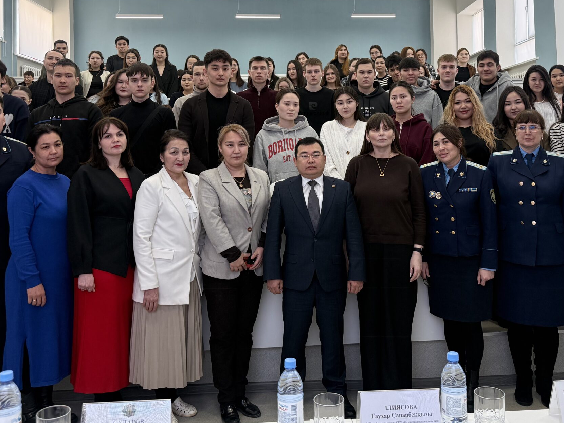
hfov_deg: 50.0
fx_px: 603
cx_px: 314
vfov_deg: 37.8
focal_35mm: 37
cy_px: 115
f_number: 1.78
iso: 200
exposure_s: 1/160
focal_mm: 6.76
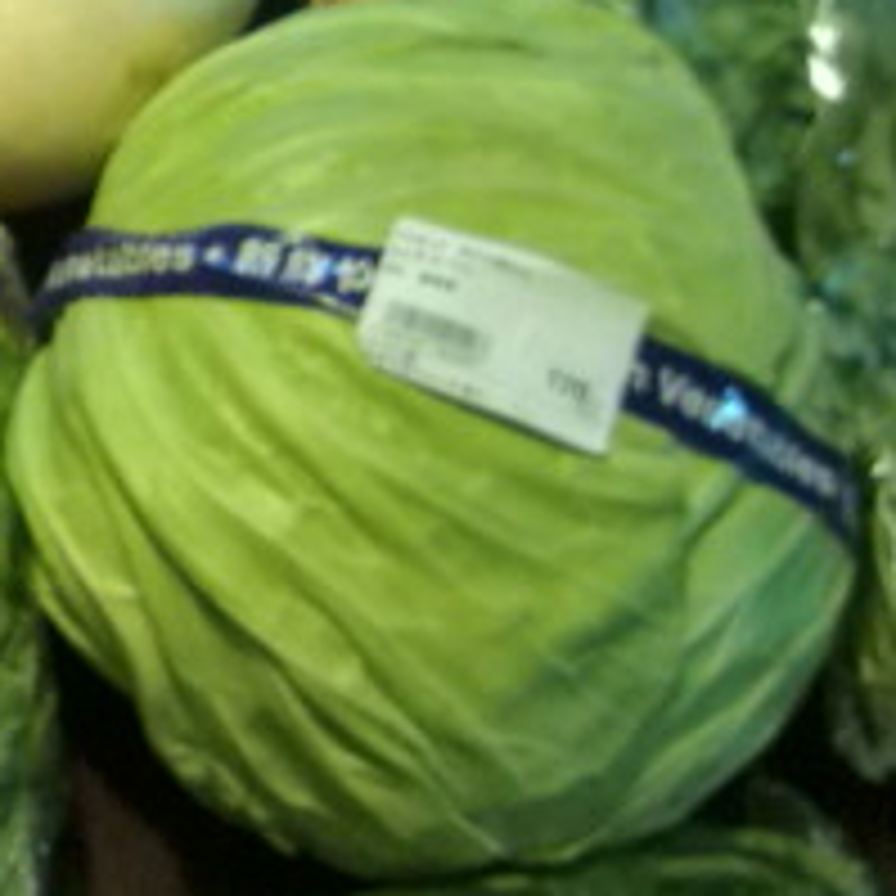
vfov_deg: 18.8
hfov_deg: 17.8
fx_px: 2665
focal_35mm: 91
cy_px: 117
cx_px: -275
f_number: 2.8
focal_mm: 3.3
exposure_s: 1/10.3
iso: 102
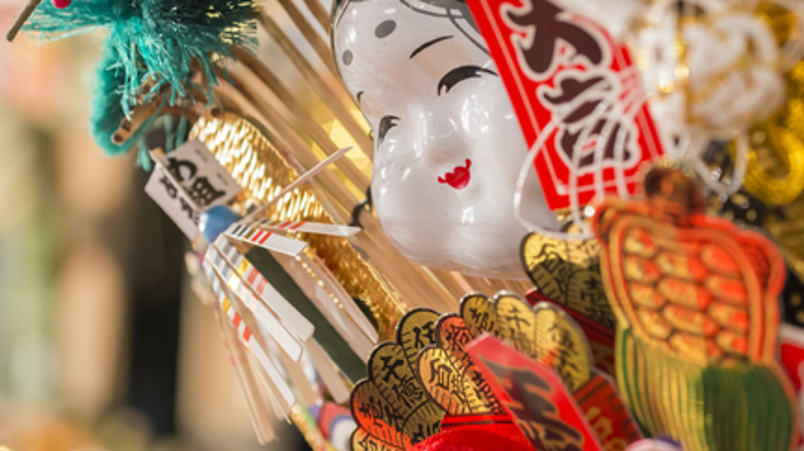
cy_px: 161
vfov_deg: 14.0
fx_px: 1832
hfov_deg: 24.7
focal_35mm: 86
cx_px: 449
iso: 1600
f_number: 5.6
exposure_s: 1/30
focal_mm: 60
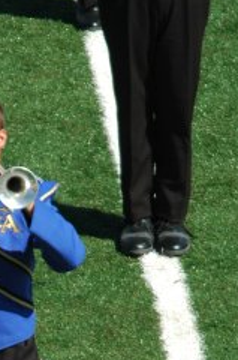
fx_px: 14959
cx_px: -47
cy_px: 340
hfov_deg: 0.9
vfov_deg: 1.4
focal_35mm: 1502
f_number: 5.6
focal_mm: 400
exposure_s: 1/640
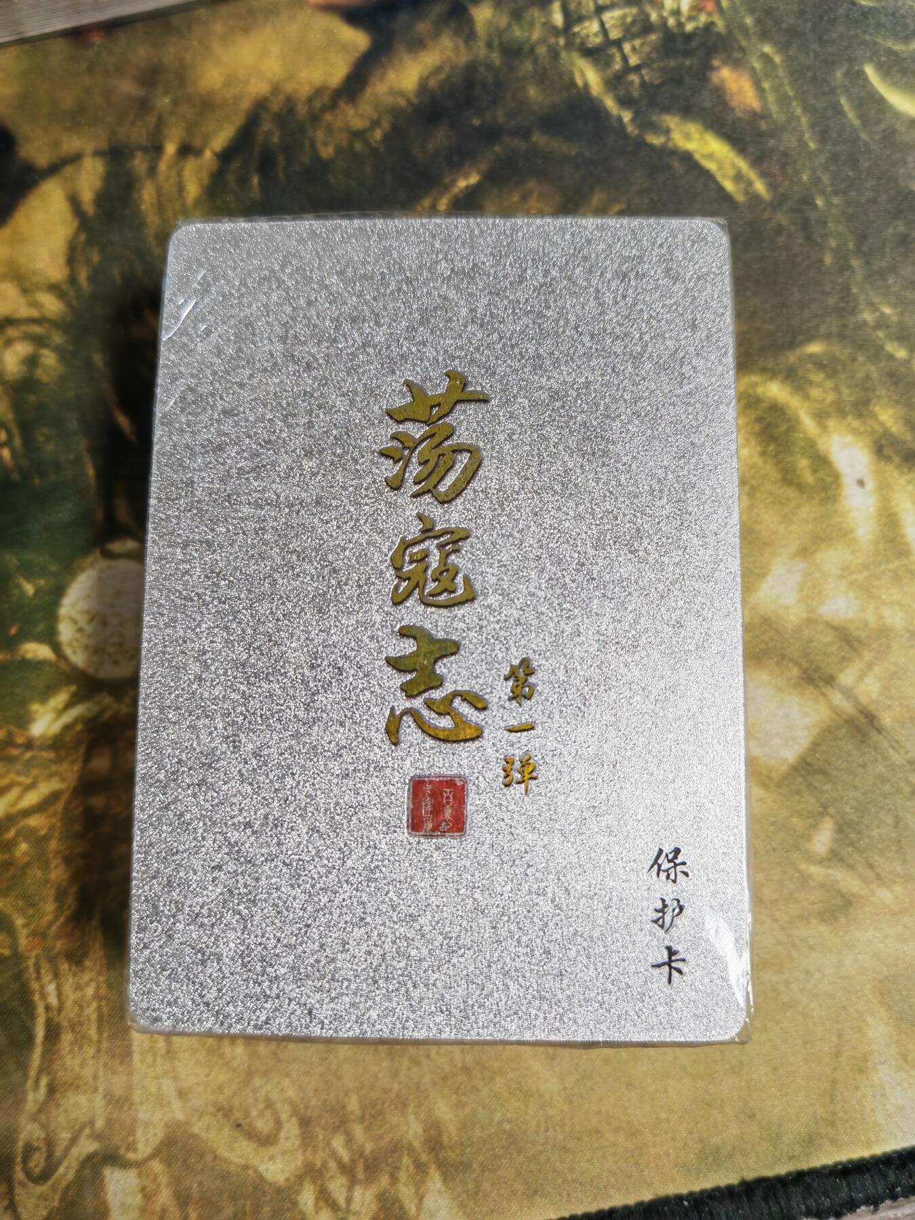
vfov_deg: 65.3
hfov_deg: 51.4
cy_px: 610
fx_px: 952
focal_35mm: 27
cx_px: 458
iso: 125
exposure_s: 1/100
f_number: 1.8
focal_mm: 5.53
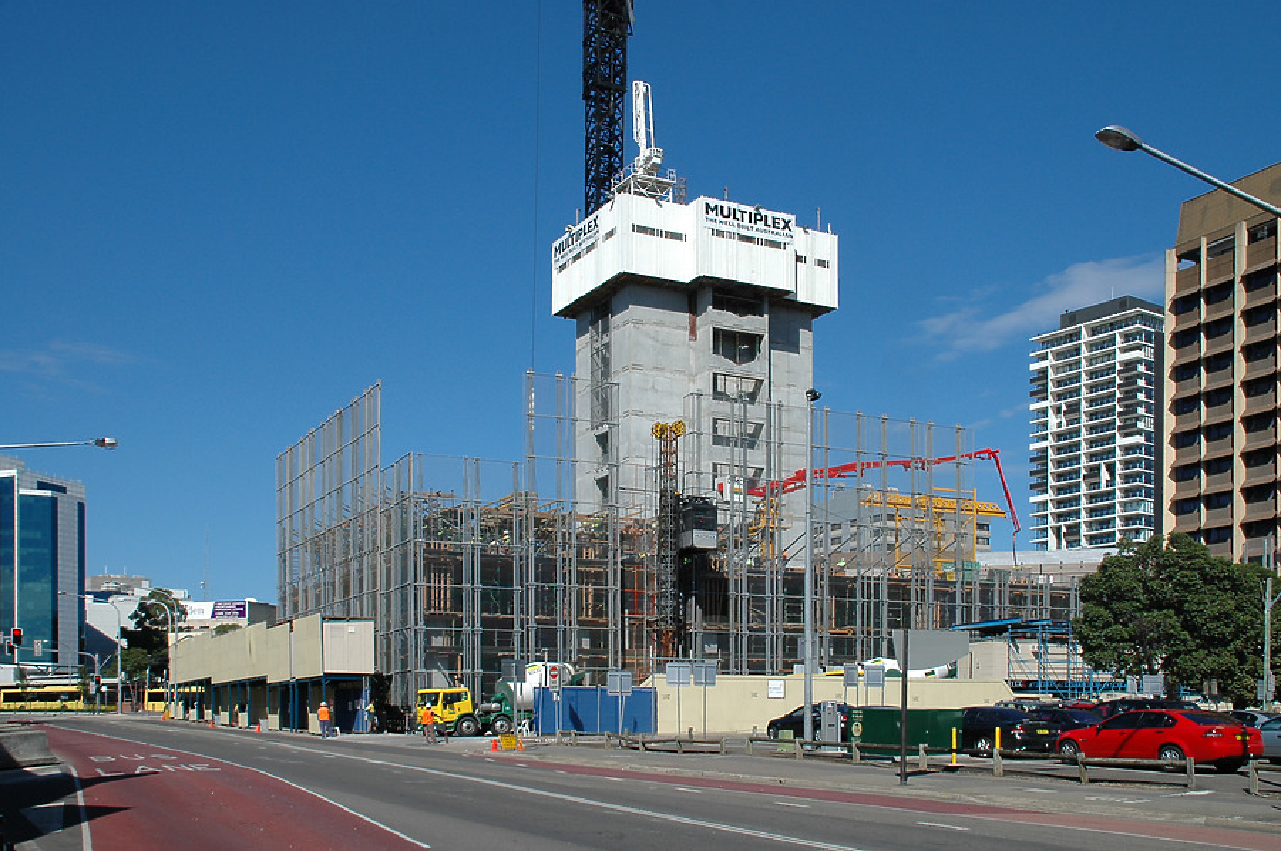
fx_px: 1333
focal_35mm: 38
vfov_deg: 35.4
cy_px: 426
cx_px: 640
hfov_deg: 51.3
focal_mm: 25
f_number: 10
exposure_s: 1/400
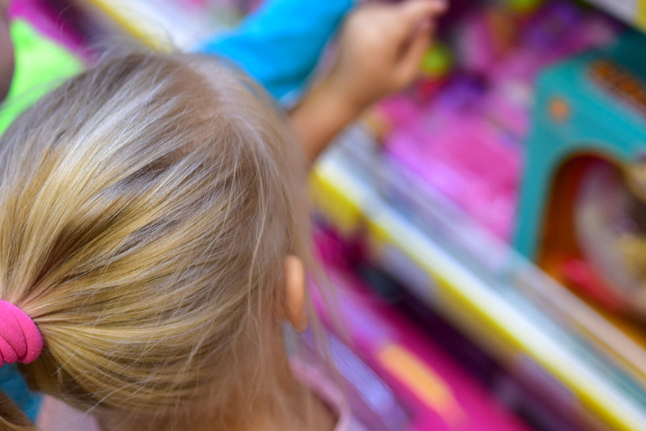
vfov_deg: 19.7
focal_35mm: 69
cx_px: 249
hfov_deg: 29.1
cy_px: 152
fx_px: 1238
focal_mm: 35
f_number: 2
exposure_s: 1/160
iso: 560
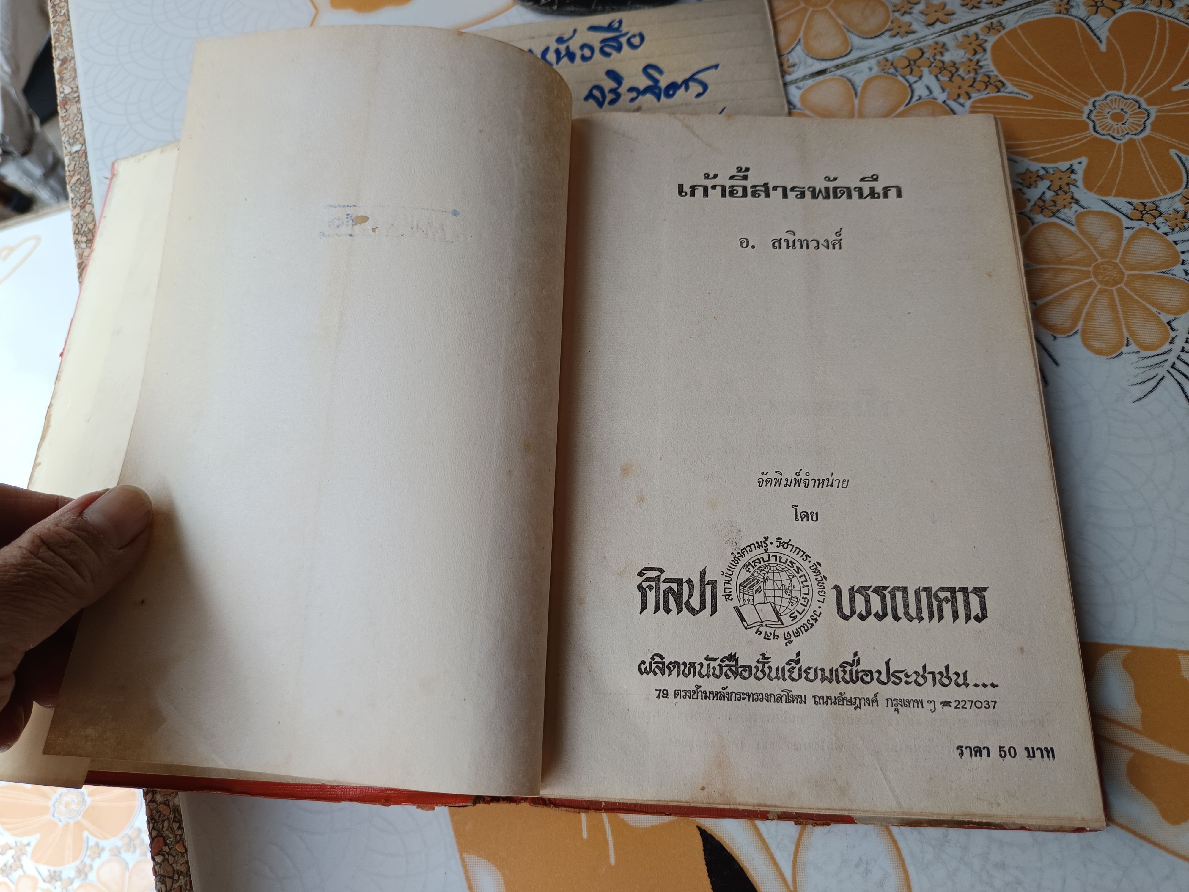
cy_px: 446
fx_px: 824
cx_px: 594
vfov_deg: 56.8
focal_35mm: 24
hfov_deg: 71.6
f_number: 1.7
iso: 72
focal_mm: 5.31
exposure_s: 1/100
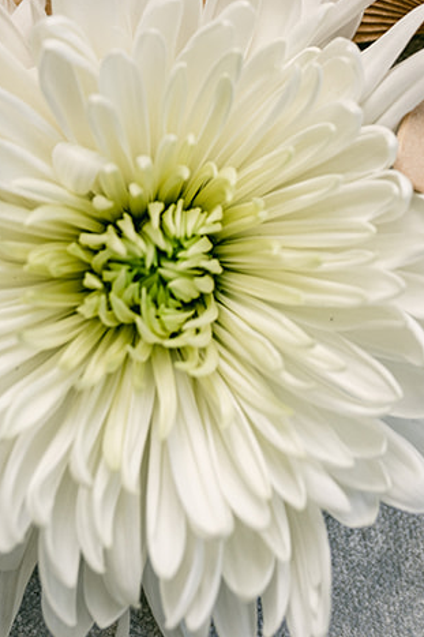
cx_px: 325
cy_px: -280
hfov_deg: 11.4
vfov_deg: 15.9
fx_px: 2121
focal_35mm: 120
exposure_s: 1/250
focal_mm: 35
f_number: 3.5
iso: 100
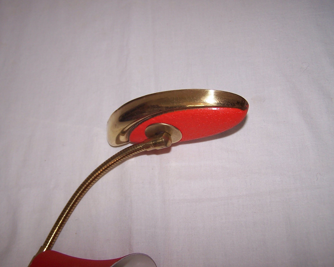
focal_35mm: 40
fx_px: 395
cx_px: 161
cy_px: 135
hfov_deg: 45.8
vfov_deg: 37.3
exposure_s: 1/60
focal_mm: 6.3
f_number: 2.8
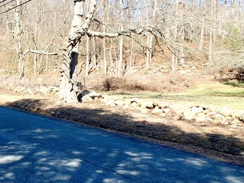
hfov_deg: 32.5
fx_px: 409
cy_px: 81
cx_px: 57
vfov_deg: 25.2
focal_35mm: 58
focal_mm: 4.25
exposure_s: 1/1124
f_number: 1.8
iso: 25
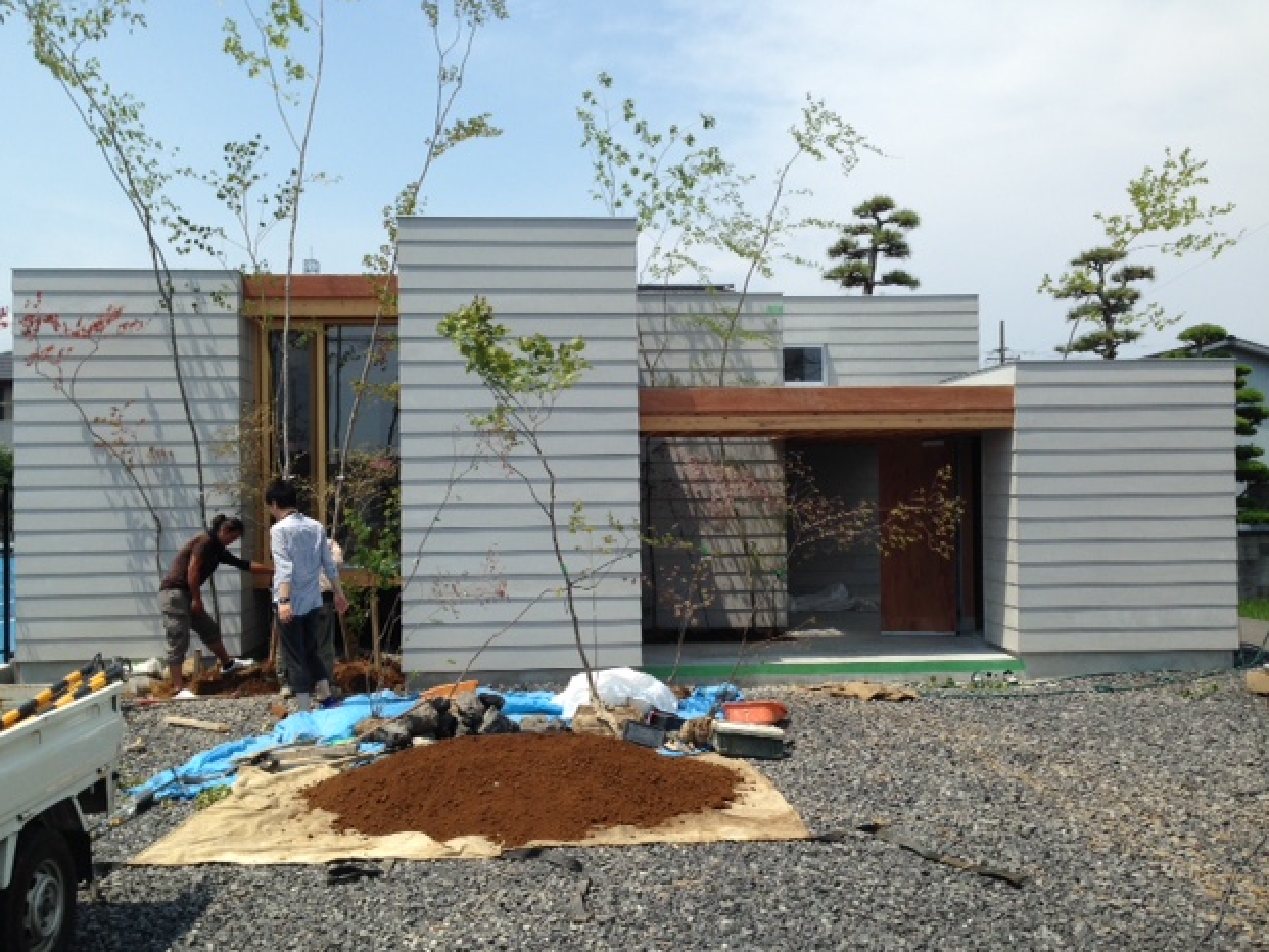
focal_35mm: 34
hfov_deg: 53.9
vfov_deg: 41.8
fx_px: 1247
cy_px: 482
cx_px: 617
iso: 50
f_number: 2.4
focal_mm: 4.12
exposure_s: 1/1938
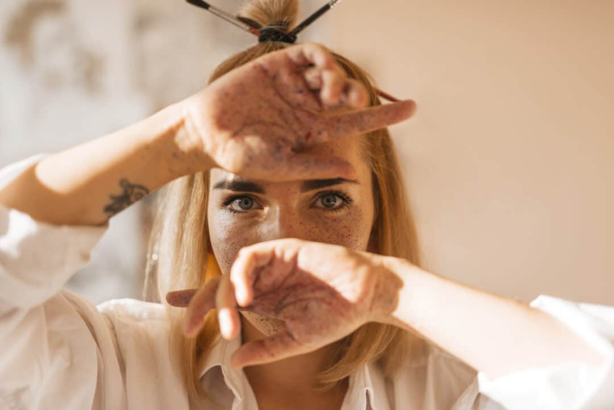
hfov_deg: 39.6
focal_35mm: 50
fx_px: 853
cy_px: 205
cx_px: 307
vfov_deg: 27.0
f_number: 1.4
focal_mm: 50
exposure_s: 1/400
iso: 100
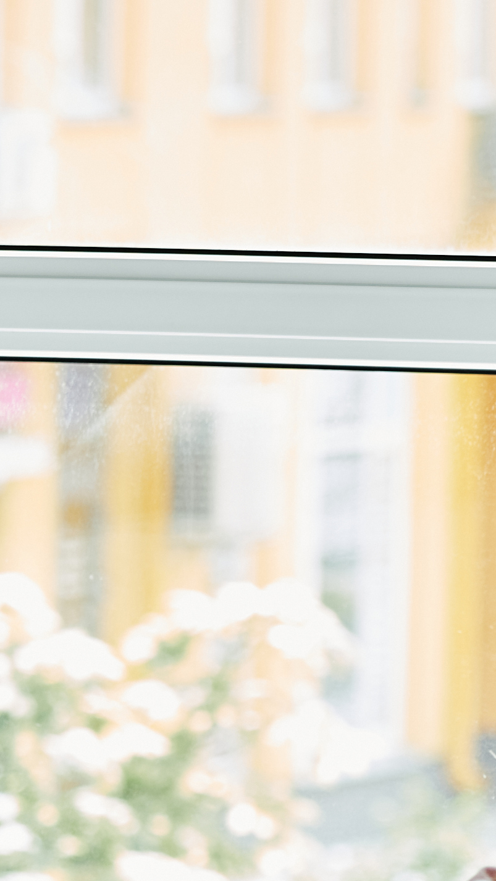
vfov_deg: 4.3
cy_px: 754
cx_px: -1570
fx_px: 11617
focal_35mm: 497
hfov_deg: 2.4
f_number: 4
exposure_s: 1/200
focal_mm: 82
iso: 320
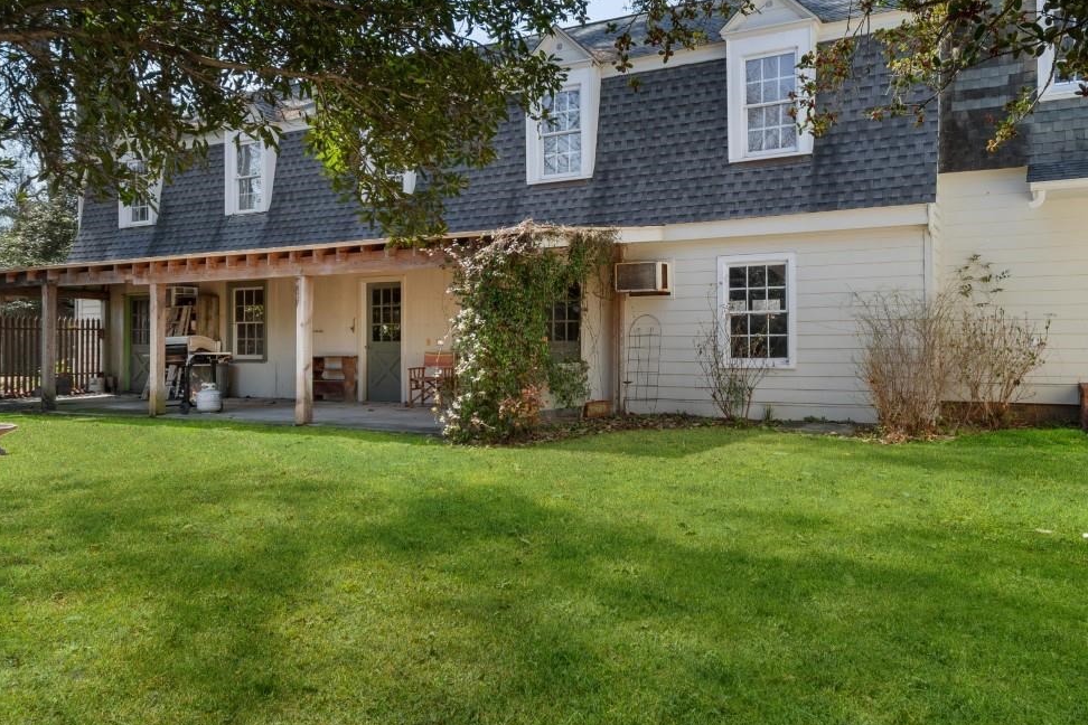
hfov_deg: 70.5
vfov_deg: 51.2
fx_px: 755
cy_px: 332
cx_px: 669
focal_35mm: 25
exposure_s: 1/200
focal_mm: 10
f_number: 7.1
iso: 100
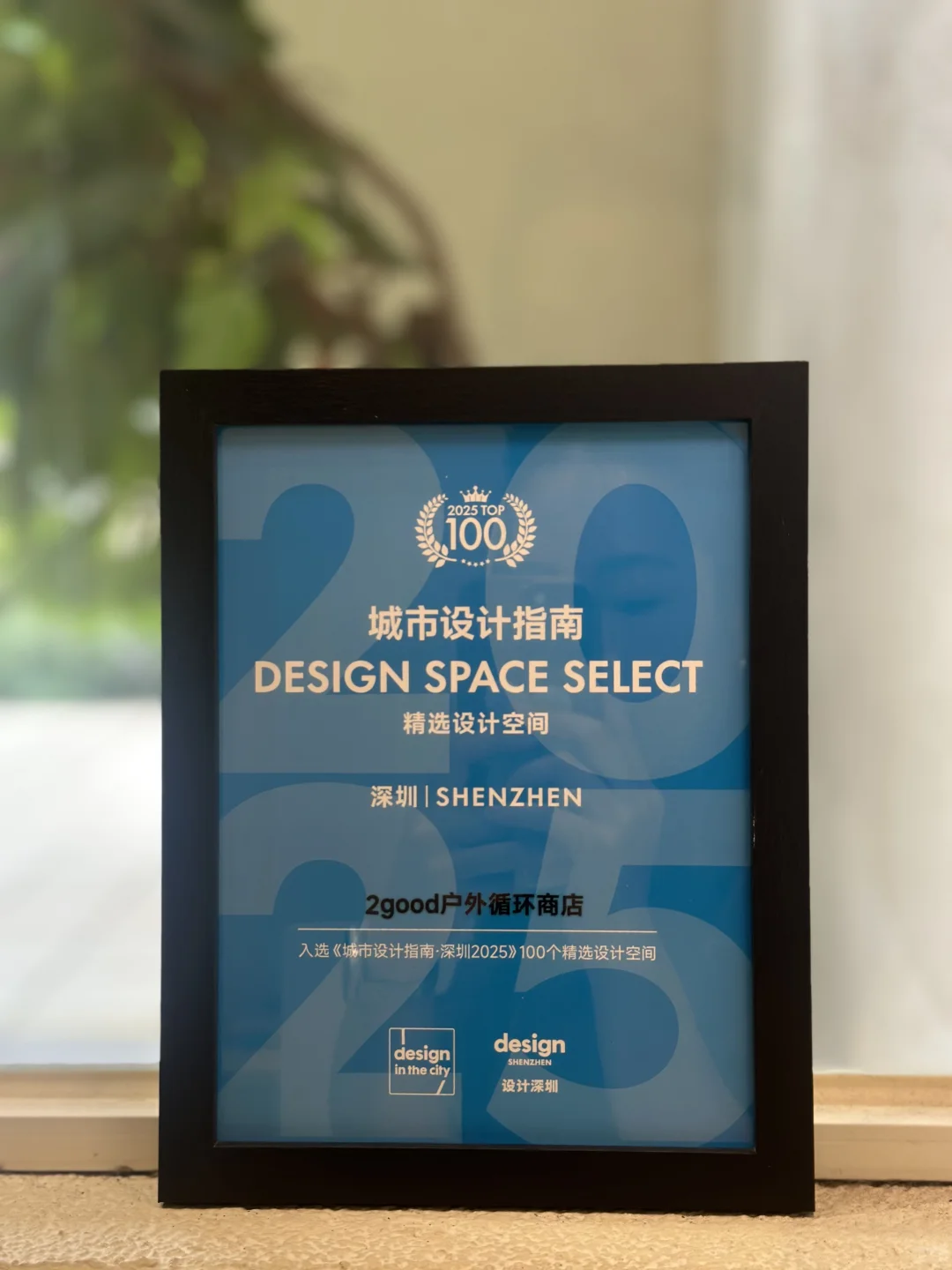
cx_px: 476
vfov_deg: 39.7
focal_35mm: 48
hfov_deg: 30.3
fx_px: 1760
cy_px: 635
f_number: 1.78
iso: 80
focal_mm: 6.86
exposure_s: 1/100
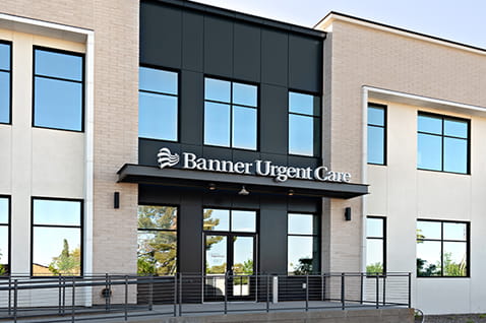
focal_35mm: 25
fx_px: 337
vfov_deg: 51.2
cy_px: 162
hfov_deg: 71.5
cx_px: 243
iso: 100
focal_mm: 25
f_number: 11
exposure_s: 1/30
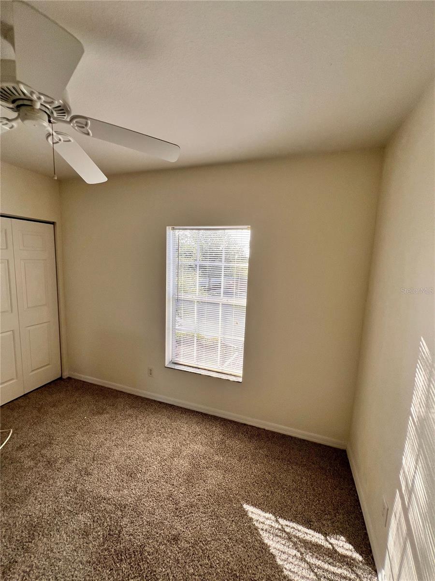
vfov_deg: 106.2
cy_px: 290
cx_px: 218
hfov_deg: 89.9
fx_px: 218
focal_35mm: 13
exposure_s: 1/292
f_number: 1.8
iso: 32
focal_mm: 1.57
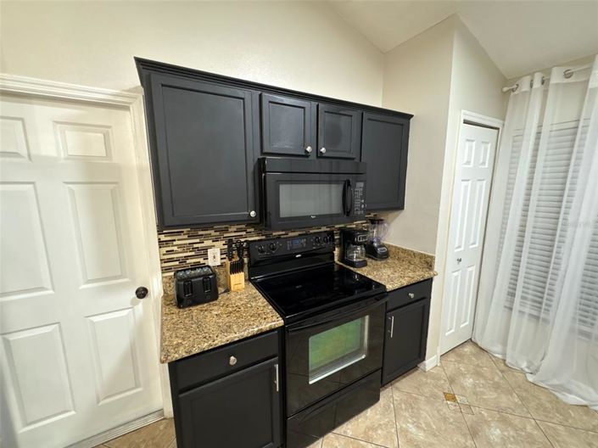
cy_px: 224
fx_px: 242
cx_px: 299
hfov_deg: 102.1
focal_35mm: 14
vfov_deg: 85.6
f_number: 2.2
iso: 800
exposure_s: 1/40
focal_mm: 2.22
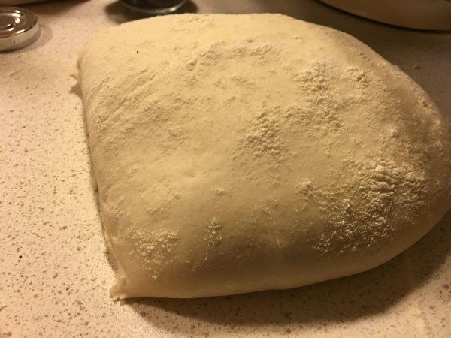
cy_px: 169
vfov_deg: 48.2
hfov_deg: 61.7
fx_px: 378
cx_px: 226
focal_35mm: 29
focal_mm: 4.15
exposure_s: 1/17
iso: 40
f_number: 2.2
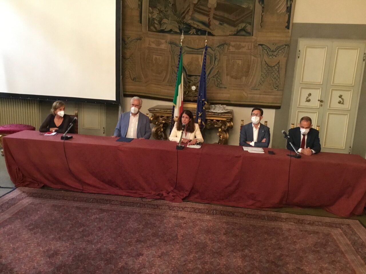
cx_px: 183
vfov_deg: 45.4
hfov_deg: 58.4
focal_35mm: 31
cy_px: 137
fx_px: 328
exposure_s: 1/17
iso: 320
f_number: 2.4
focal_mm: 3.3
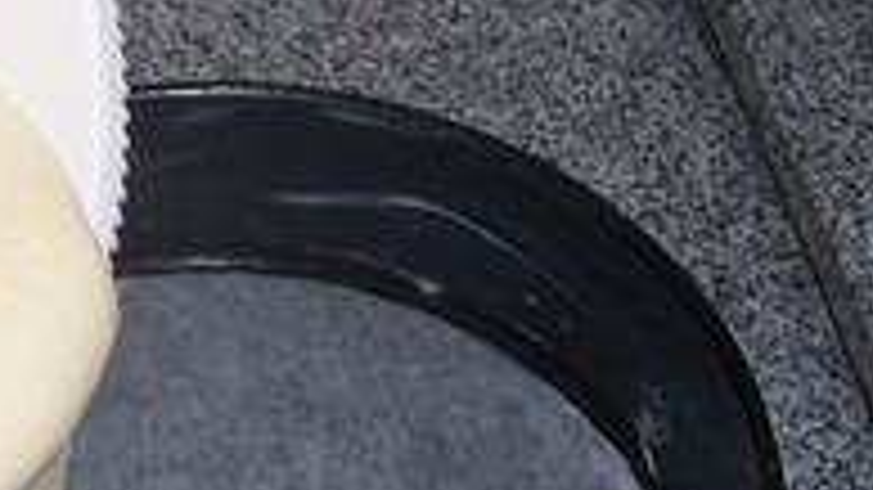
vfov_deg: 14.0
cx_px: 94
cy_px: 387
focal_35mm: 86
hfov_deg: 24.1
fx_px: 1990
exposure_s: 1/60
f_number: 2.7
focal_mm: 5.6
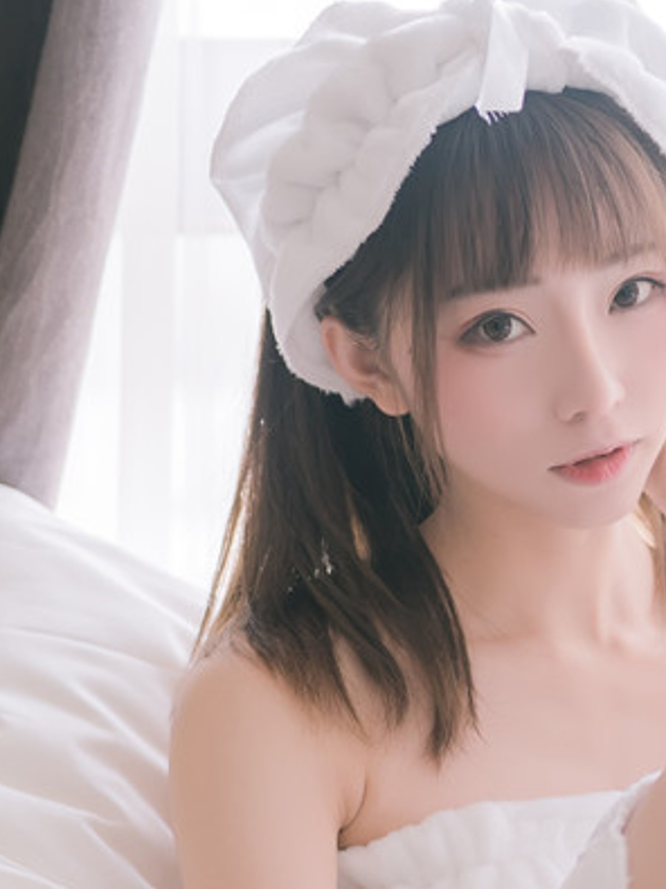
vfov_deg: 16.9
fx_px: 2952
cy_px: 790
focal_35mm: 115
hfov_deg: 12.5
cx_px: 839
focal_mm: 35
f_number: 1.8
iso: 250
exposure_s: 1/125
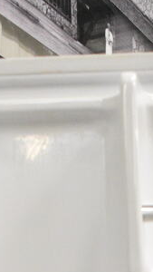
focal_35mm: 86
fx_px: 620
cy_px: 373
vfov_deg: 21.8
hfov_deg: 13.8
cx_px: 165
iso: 6400
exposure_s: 1/250
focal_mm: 18
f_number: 9
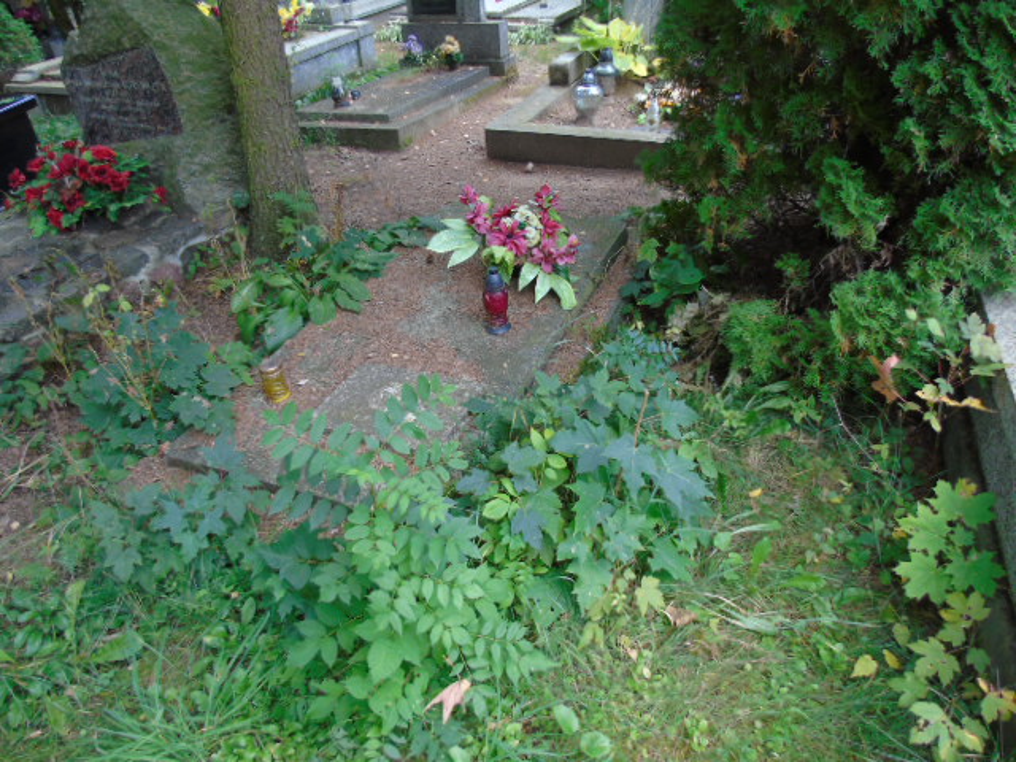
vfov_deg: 54.9
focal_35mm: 25
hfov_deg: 69.4
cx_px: 508
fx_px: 734
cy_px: 381
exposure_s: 1/50
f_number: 3.4
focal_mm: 4.4
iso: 80
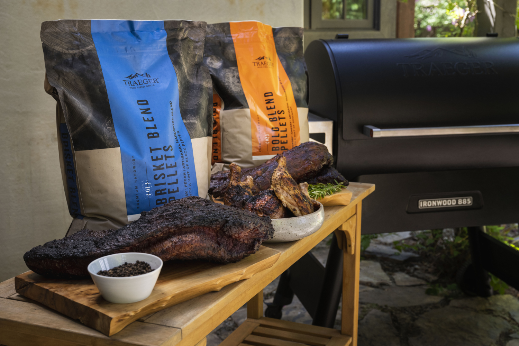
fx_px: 663
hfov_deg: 42.7
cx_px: 260
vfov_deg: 29.2
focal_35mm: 46
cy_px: 173
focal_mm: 46
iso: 500
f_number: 6.3
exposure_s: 1/100
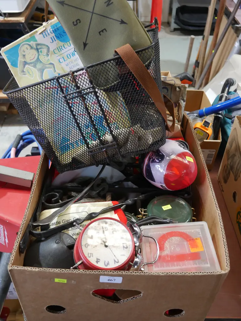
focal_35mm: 34
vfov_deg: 53.9
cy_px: 160
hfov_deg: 41.8
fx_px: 315
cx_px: 120
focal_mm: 17
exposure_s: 1/60
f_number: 4
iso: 640
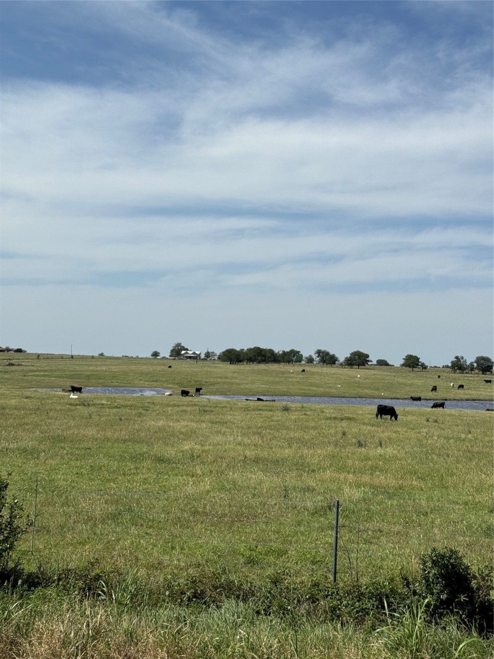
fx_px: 913
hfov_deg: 30.3
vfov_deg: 39.7
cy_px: 330
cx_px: 247
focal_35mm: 48
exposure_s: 1/11364
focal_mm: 6.76
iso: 64
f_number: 1.78
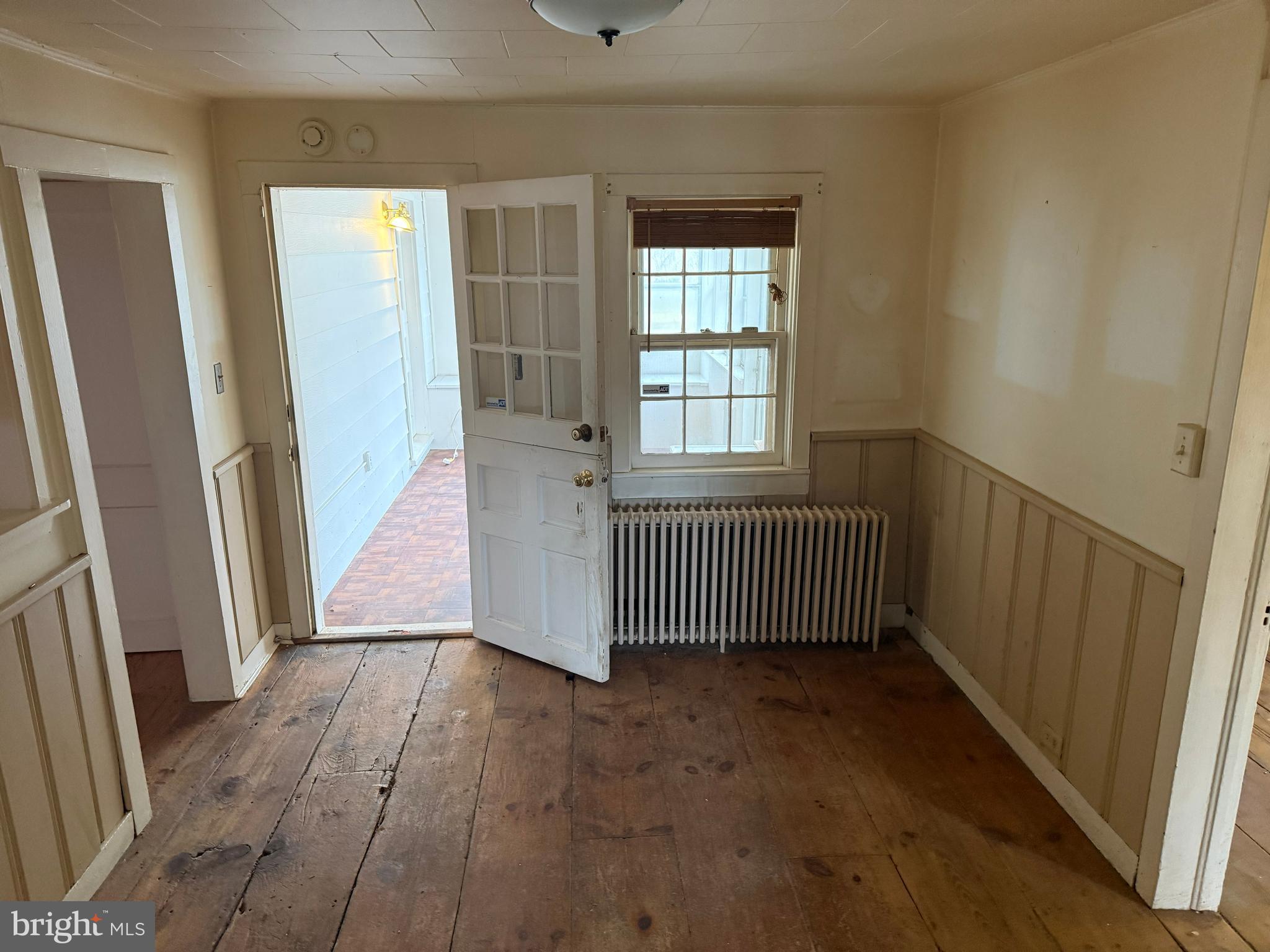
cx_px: 635
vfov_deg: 56.8
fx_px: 881
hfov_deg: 71.6
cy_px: 476
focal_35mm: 24
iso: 500
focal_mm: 6.76
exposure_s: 1/60
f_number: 1.78
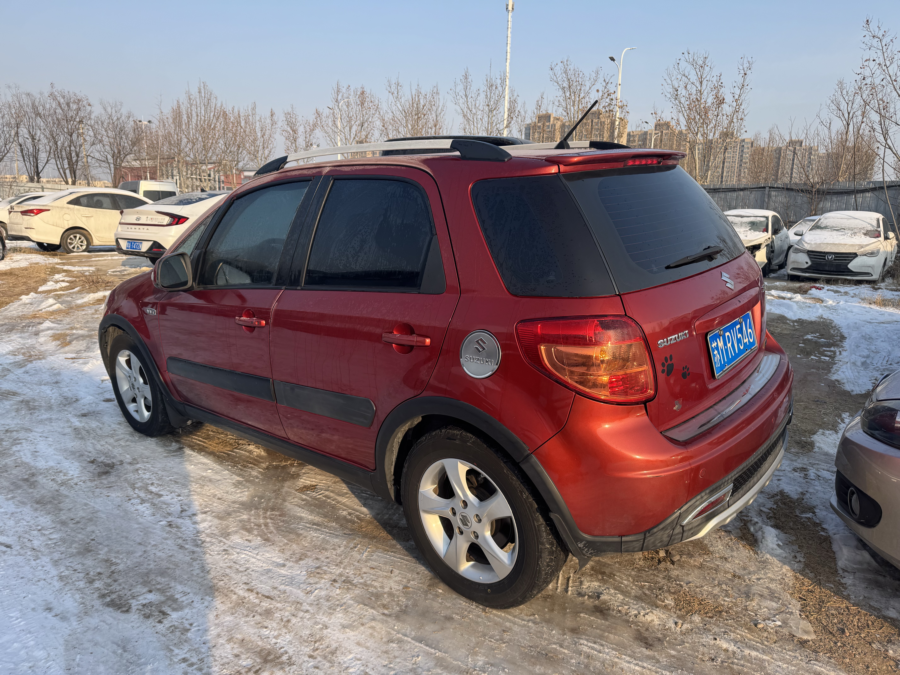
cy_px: 338
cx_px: 450
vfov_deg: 56.8
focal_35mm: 24
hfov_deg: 71.6
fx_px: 624
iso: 80
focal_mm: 6.76
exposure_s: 1/1923
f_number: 1.78
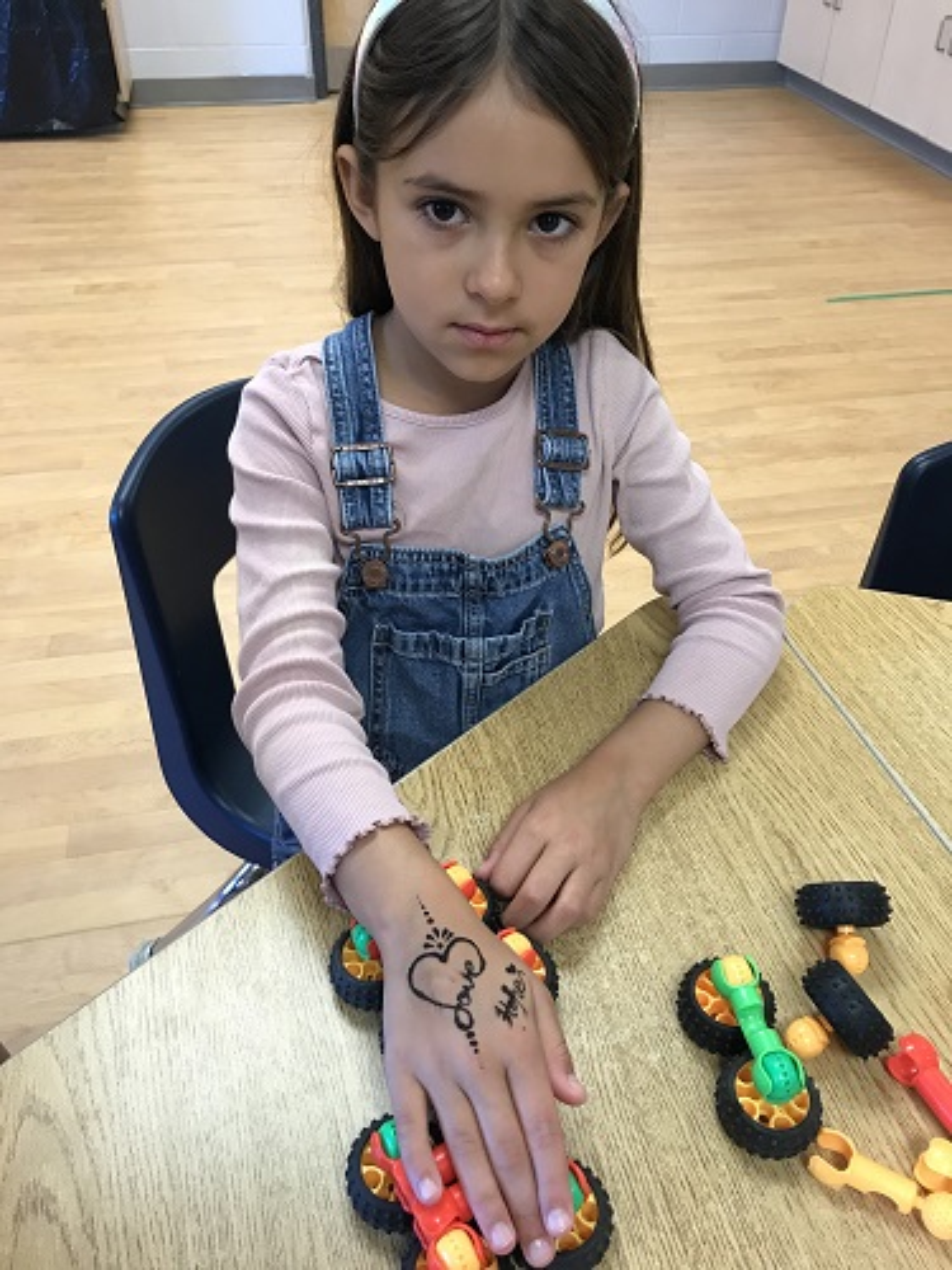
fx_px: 1027
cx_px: 476
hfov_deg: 49.7
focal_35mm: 28
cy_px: 635
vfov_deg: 63.4
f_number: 1.8
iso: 40
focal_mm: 3.99
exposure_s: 1/20
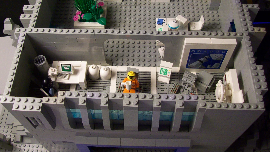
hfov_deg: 50.5
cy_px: 56
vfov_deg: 29.6
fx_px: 286
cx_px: 135
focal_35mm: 40
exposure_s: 1/44.1
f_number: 2.7
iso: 160
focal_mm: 6
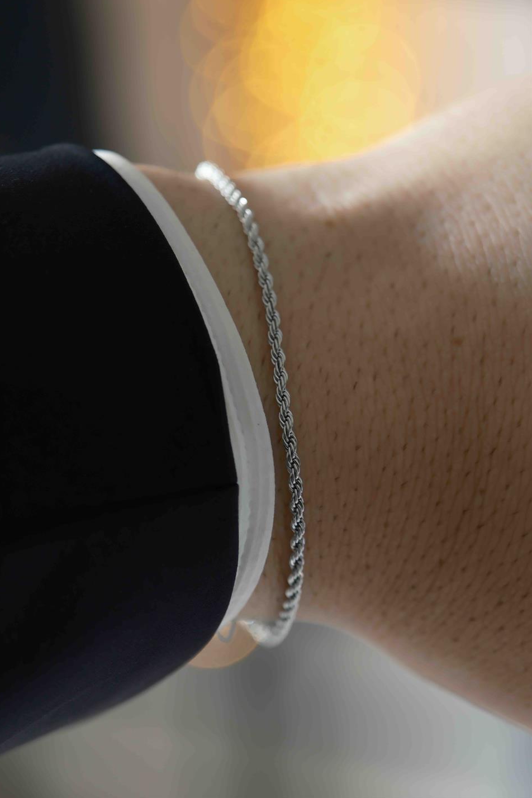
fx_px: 2682
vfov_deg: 16.9
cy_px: 397
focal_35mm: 121
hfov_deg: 11.3
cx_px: 265
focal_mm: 80
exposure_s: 1/30
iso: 400
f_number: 4
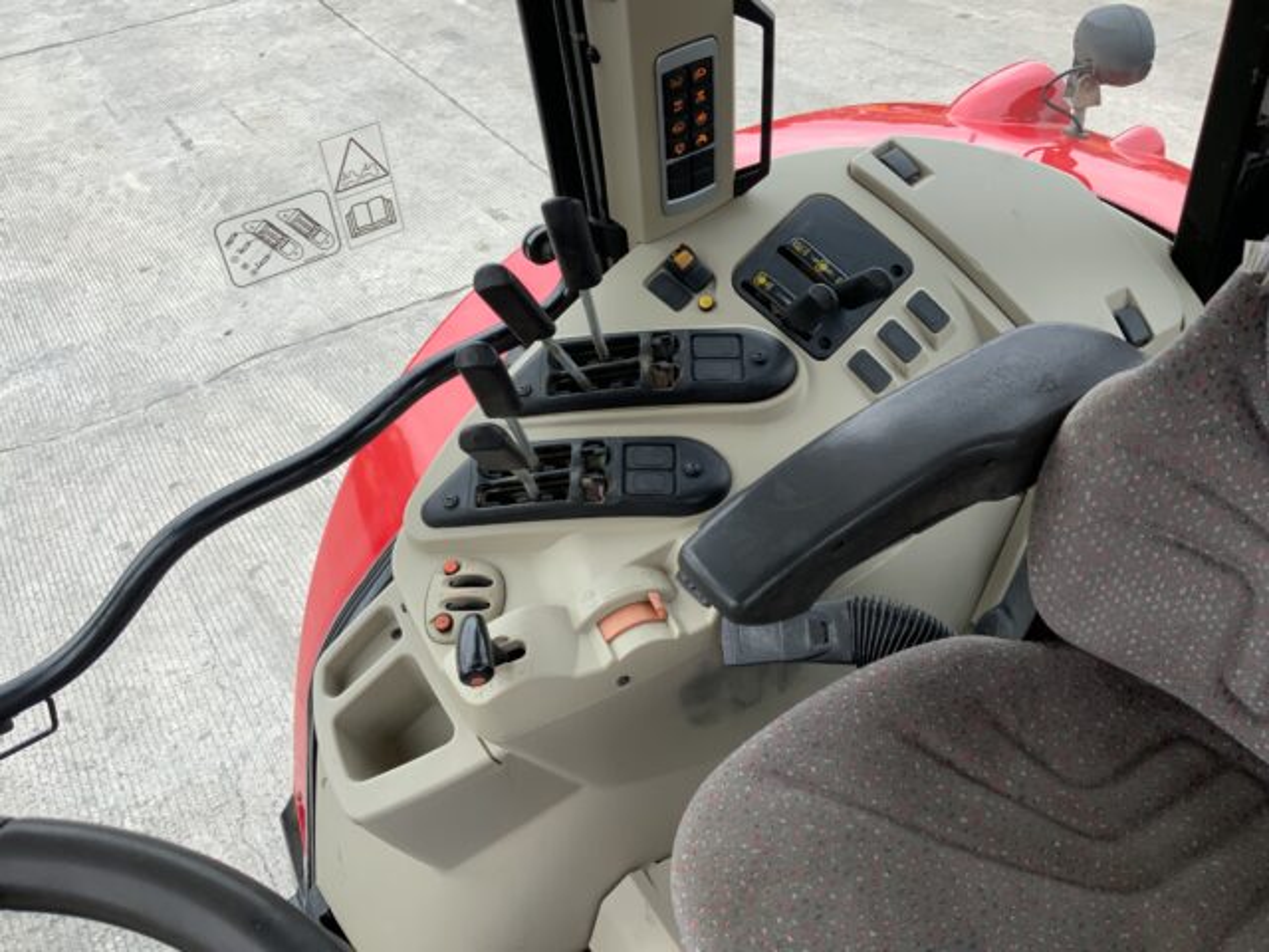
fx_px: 1063
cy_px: 476
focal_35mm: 29
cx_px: 634
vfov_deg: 48.2
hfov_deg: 61.7
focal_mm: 3
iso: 16
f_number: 1.8
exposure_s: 1/206
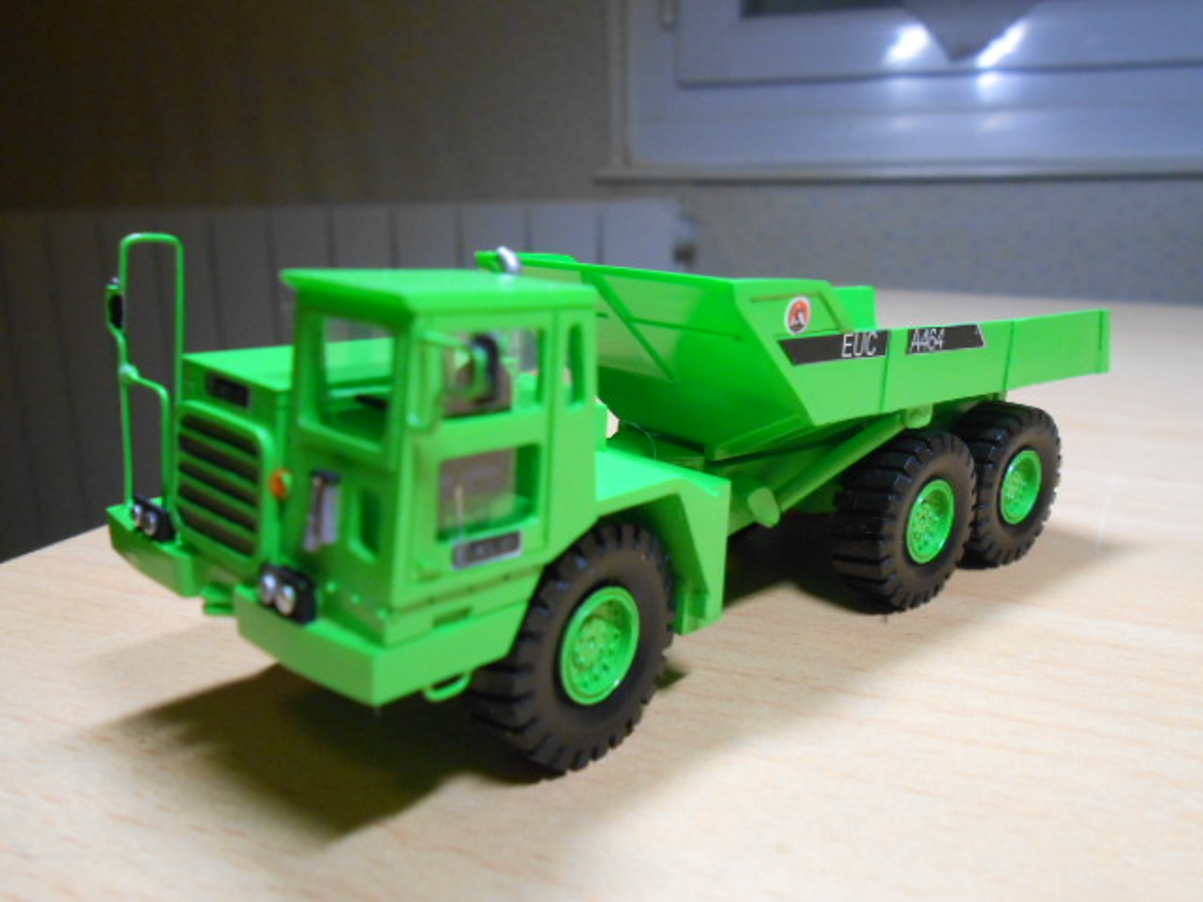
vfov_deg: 46.8
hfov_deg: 60.0
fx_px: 1043
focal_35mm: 30
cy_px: 451
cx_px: 602
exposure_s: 1/30
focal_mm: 5.3
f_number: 3.8
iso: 320
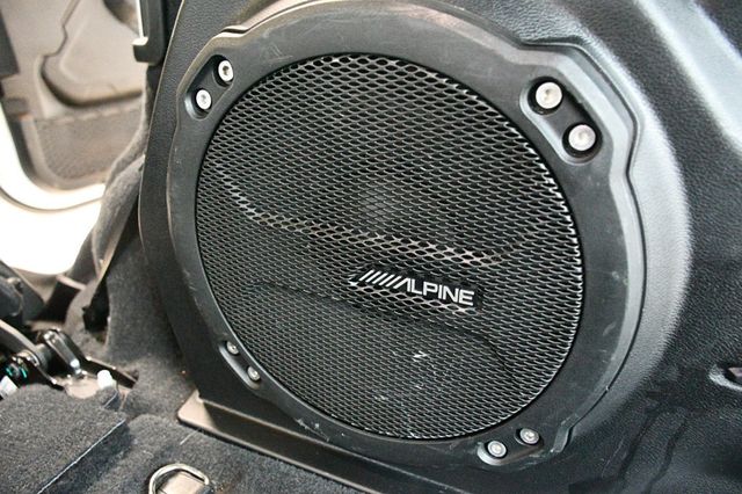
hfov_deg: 67.4
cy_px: 247
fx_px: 556
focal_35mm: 27
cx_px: 371
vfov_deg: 47.9
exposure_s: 1/40
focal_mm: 18
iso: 12800
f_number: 3.5
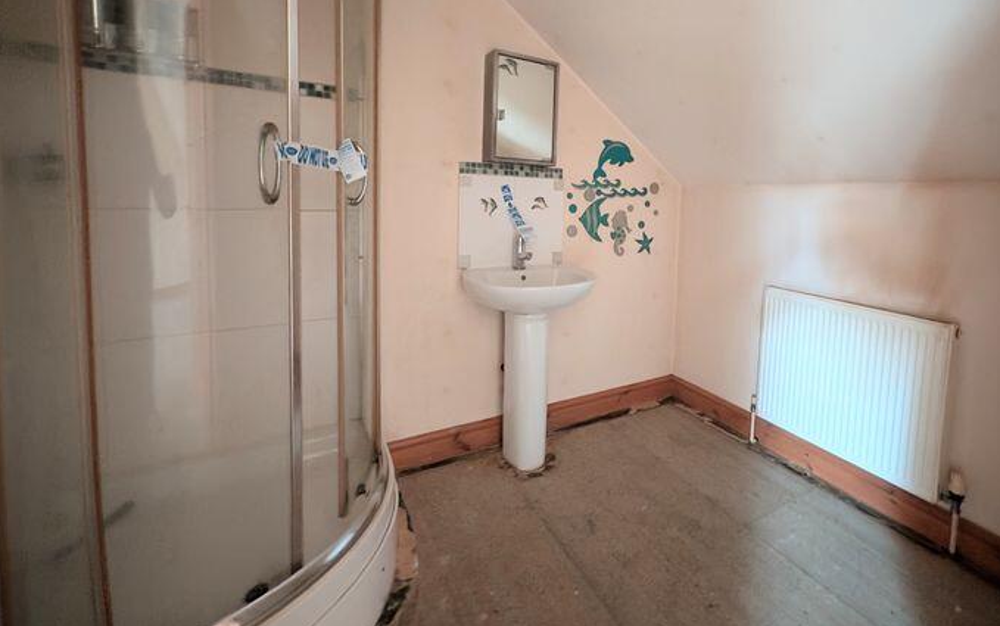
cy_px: 227
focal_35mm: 15
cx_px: 585
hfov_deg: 100.5
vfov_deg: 73.3
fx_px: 409
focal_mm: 2.02
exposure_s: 1/9.98
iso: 4812
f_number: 1.7
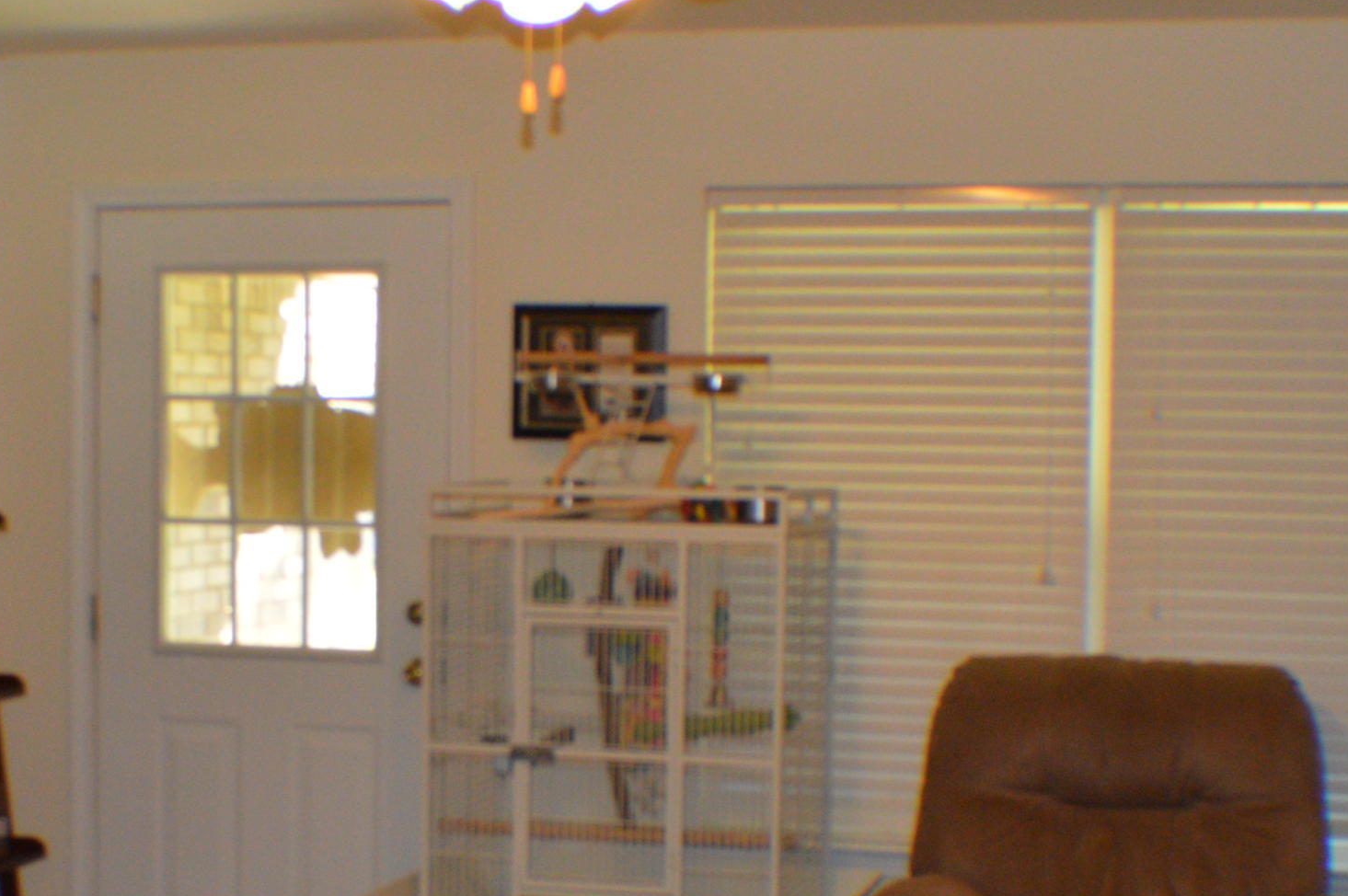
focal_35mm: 86
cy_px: 585
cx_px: 471
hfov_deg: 23.6
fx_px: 3217
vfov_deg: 15.8
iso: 1250
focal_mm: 28
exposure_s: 1/60
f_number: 4.5
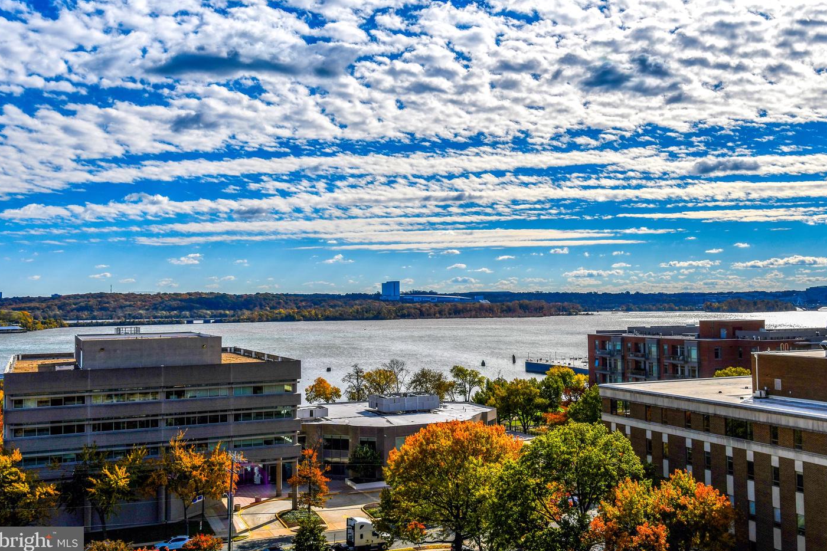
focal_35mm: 37
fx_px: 850
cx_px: 417
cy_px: 274
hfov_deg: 51.9
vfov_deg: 35.9
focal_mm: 24
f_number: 10
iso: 100
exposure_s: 1/400
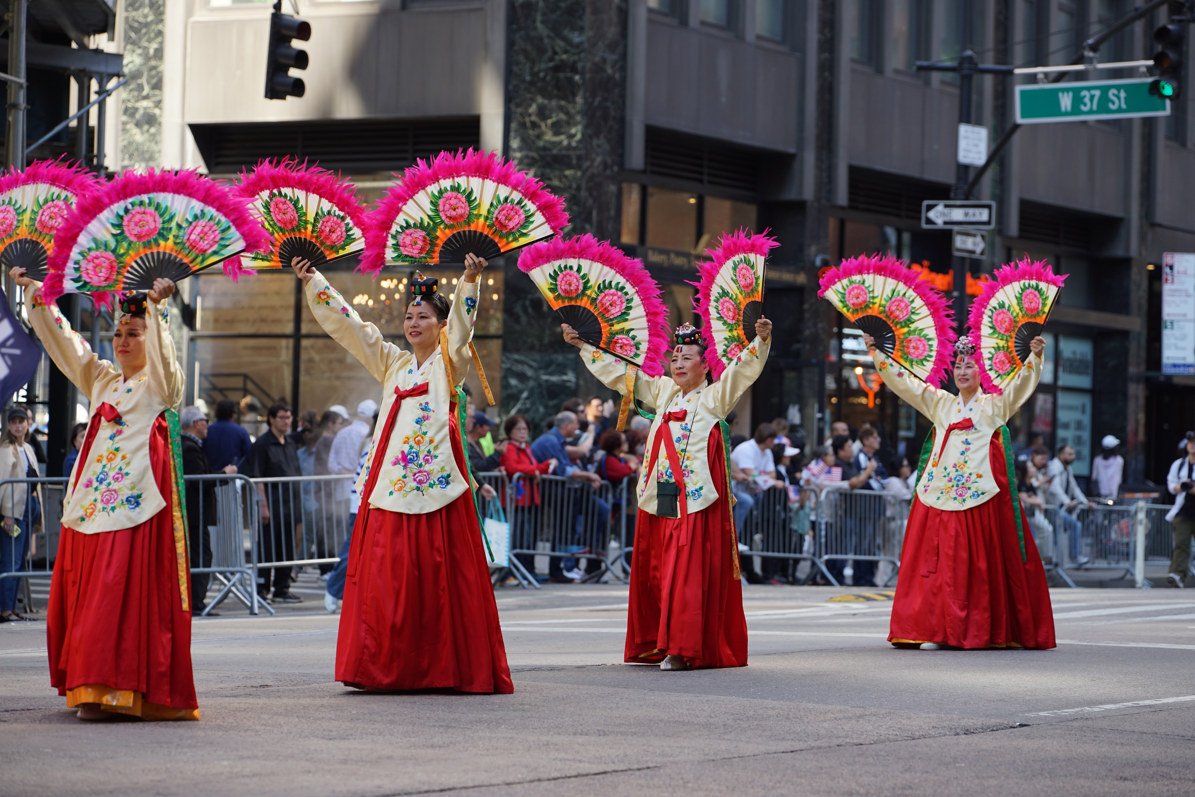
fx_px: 3950
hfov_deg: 17.2
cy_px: 398
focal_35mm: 119
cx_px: 598
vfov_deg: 11.5
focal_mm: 119
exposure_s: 1/160
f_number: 4
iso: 125
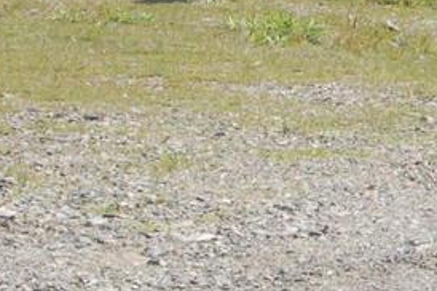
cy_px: -95
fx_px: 4300
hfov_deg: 5.6
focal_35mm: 355
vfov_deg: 3.9
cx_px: 1049
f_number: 14
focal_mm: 45
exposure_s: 1/800
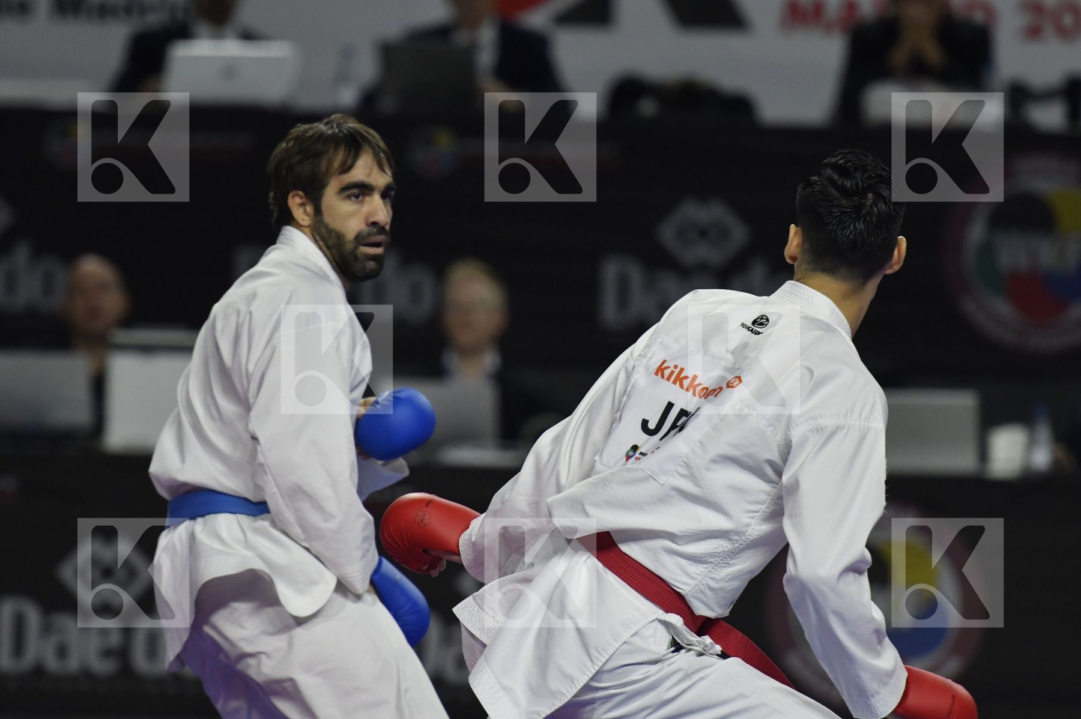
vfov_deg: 3.3
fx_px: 12604
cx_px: 540
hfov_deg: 4.9
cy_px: 360
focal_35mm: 420
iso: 1250
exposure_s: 1/800
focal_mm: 280
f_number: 4
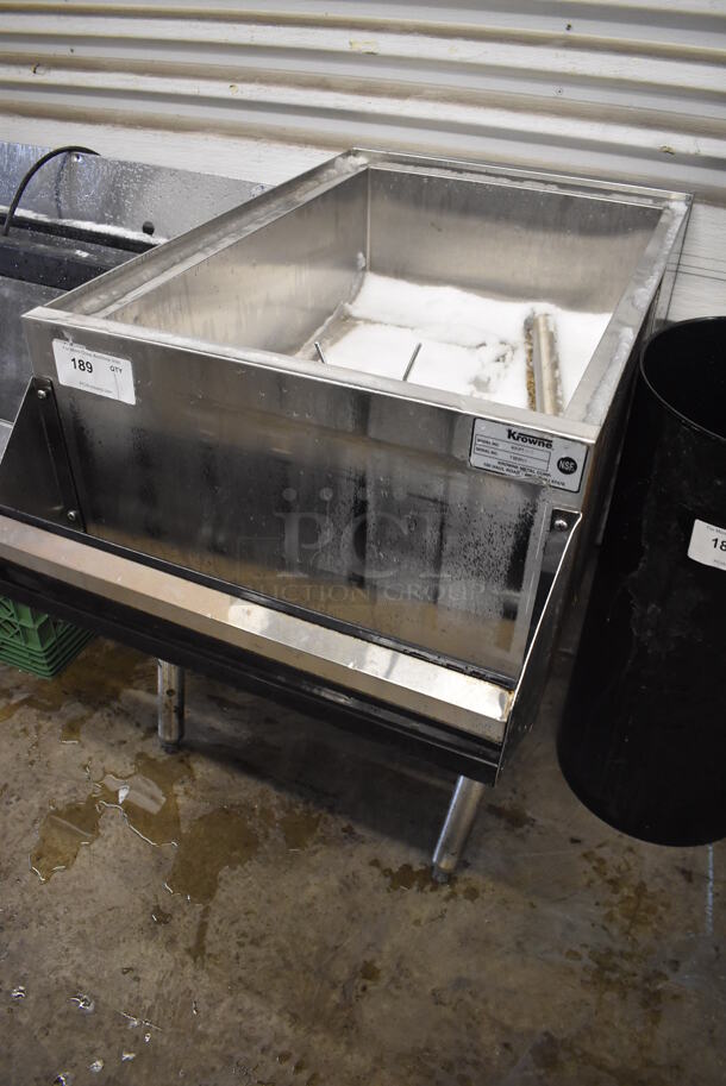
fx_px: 815
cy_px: 543
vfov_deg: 67.3
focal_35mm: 27
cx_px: 363
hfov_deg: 48.0
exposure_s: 1/125
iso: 2200
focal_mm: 18
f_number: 3.5
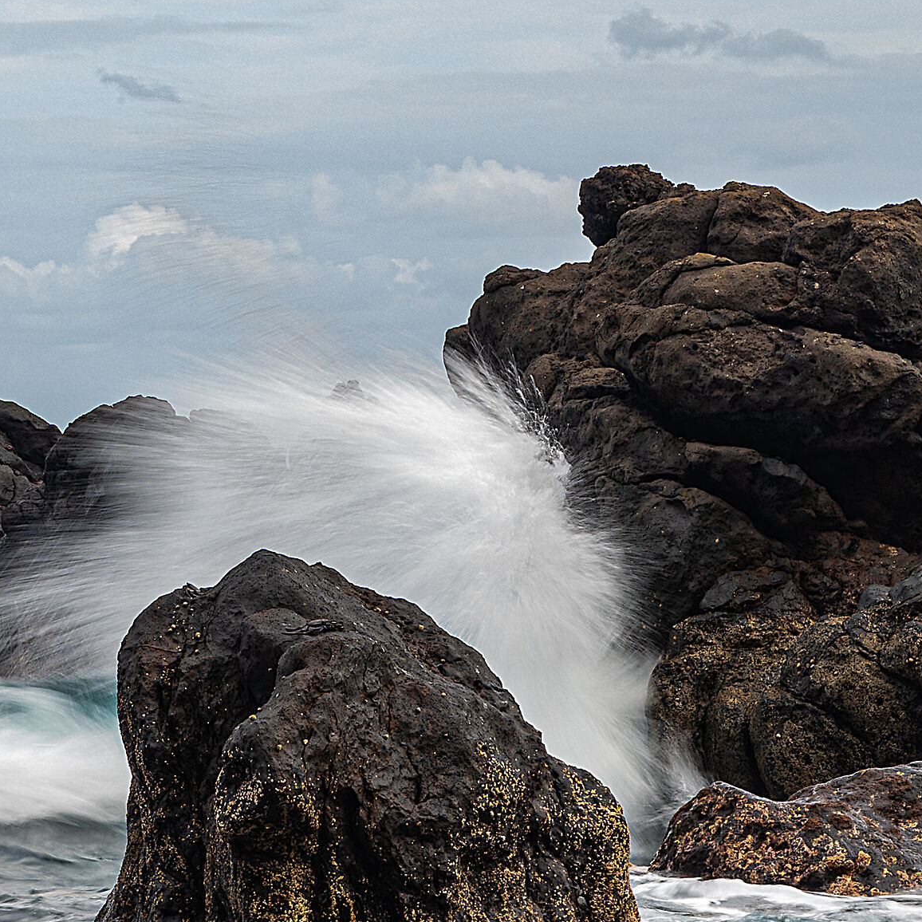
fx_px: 8347
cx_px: 37
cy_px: 616
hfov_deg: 6.3
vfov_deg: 6.3
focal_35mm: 277
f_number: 22
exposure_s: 1/8
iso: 50
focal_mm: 105
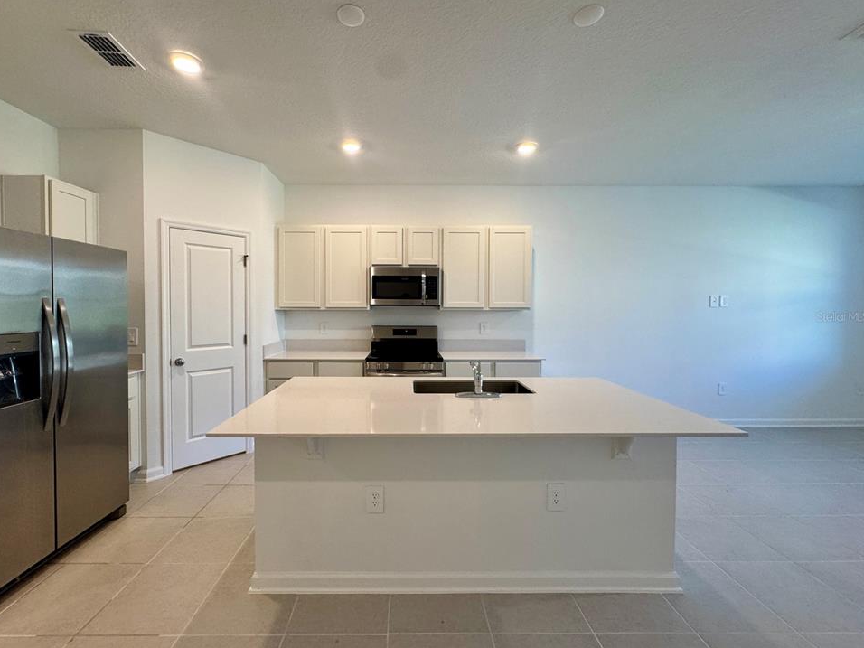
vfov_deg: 81.7
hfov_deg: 98.1
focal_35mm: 15
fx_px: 374
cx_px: 409
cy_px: 316
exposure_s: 1/120
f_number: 2.2
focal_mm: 2.22
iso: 200
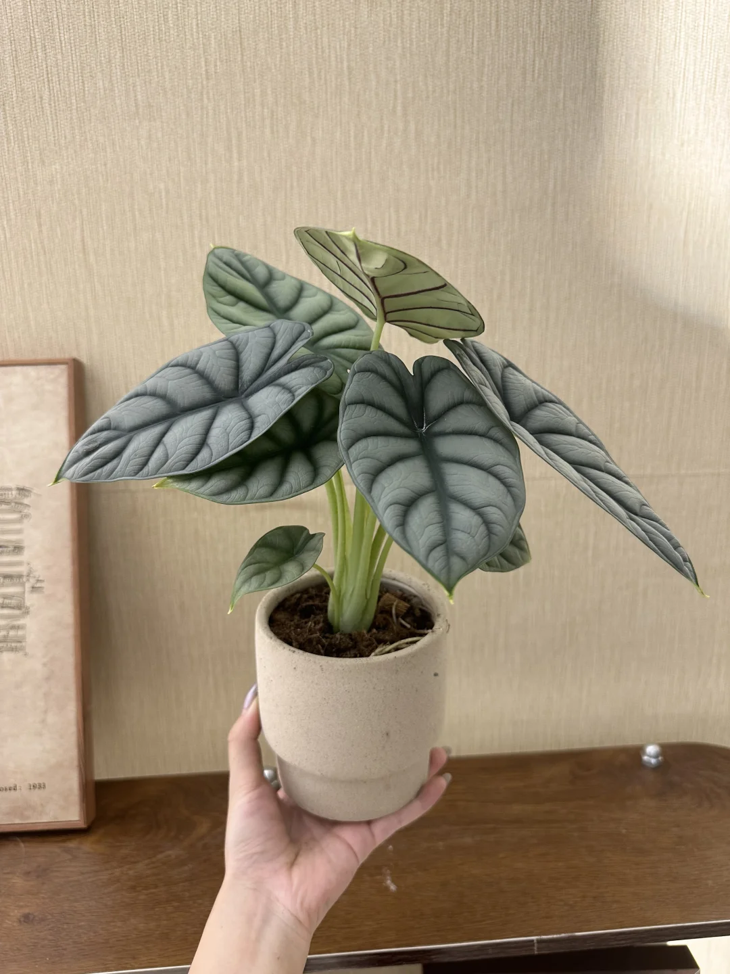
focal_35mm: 24
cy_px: 487
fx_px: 675
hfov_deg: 56.8
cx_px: 365
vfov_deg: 71.6
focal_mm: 6.86
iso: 160
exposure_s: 1/50
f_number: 1.78
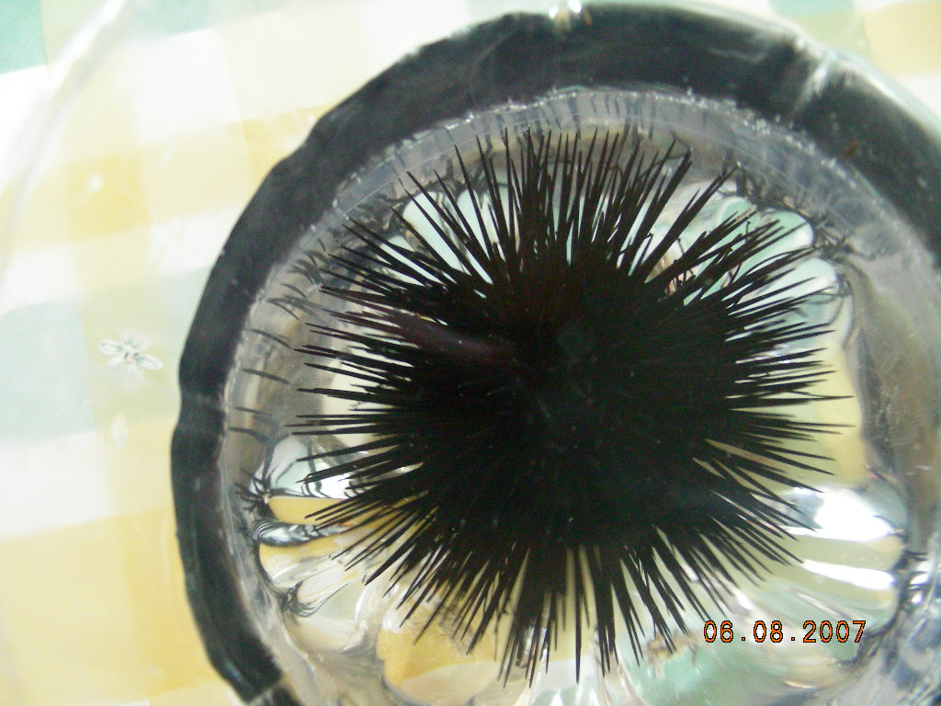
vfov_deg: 37.7
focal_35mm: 38
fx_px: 1033
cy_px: 353
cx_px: 470
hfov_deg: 49.0
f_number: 3.5
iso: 400
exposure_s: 1/39
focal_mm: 6.3
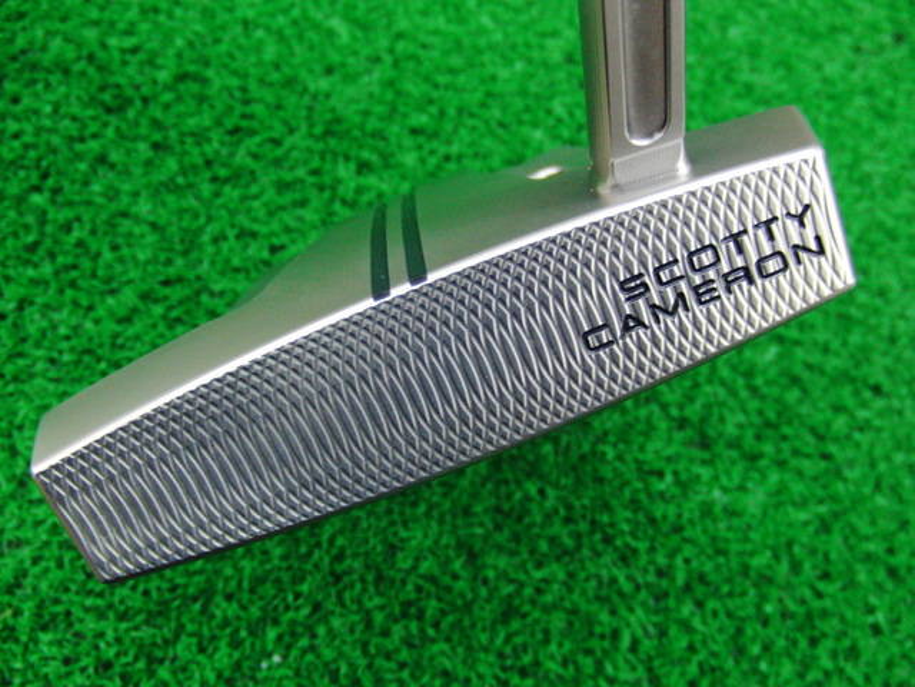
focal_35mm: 37
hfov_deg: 50.1
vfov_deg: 38.7
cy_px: 344
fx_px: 978
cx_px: 458
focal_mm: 6.42
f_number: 3.6
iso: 400
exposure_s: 1/30
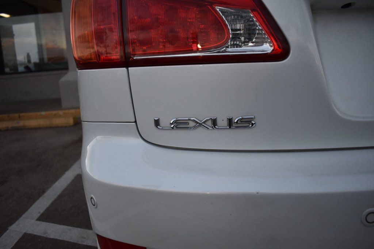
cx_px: 187
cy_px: 124
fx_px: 280
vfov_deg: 47.9
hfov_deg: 67.4
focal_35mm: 27
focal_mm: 18
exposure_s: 1/640
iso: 800
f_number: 3.5
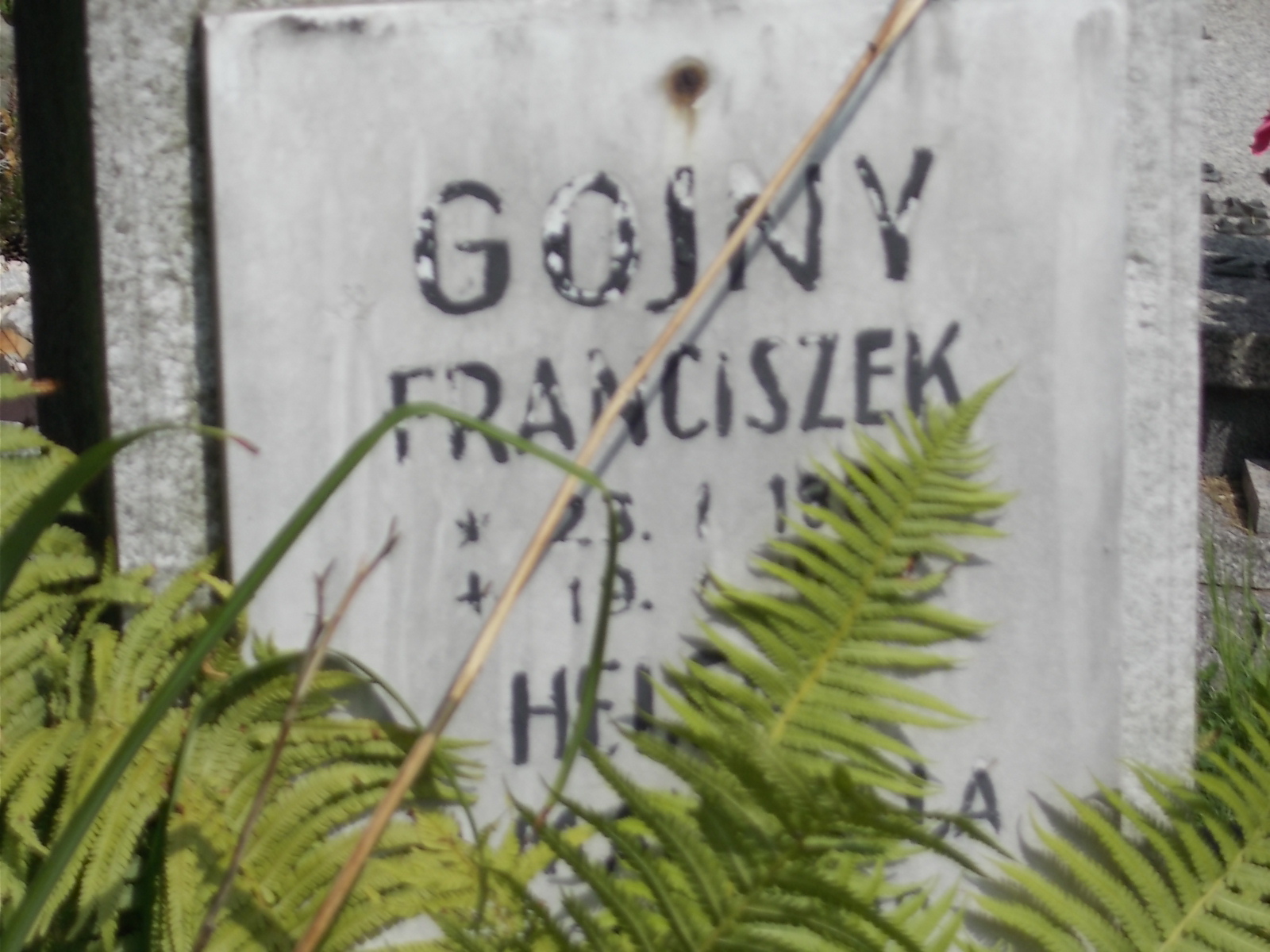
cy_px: 476
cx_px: 635
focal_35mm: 130
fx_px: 4769
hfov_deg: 15.2
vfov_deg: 11.4
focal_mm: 23
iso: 80
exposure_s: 1/80
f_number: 16.3
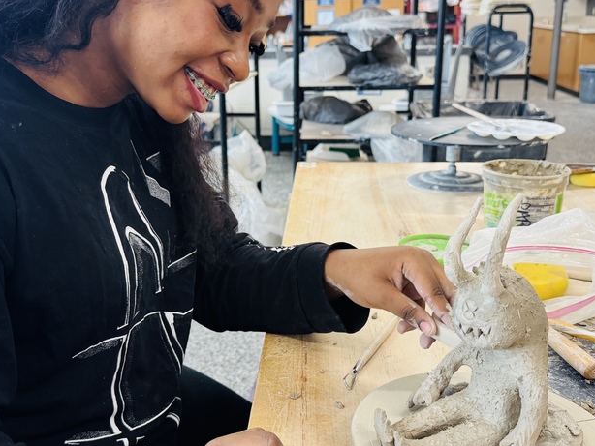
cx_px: 267
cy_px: 200
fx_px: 688
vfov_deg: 35.9
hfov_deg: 46.7
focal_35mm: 40
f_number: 1.78
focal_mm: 6.76
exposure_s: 1/120
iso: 200
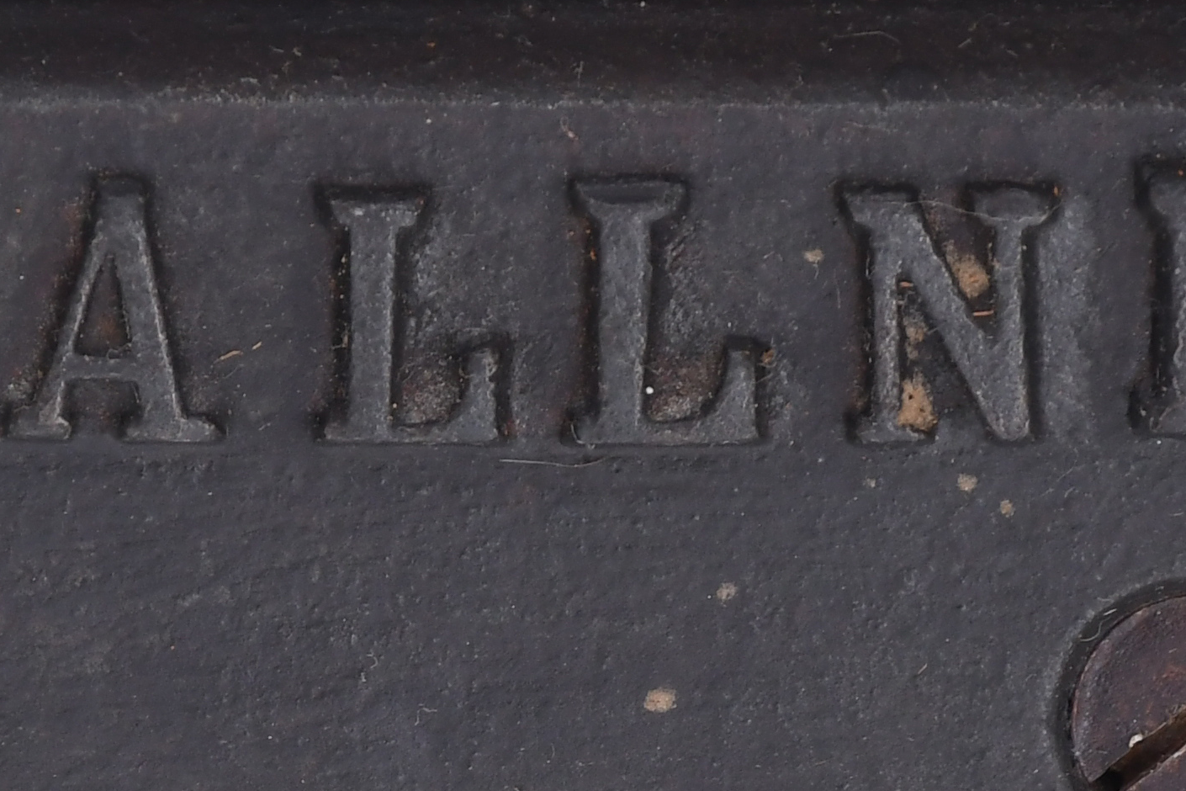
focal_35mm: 829
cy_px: 937
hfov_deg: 2.5
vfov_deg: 1.7
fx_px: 27309
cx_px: 490
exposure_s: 1/125
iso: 500
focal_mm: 140
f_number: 8
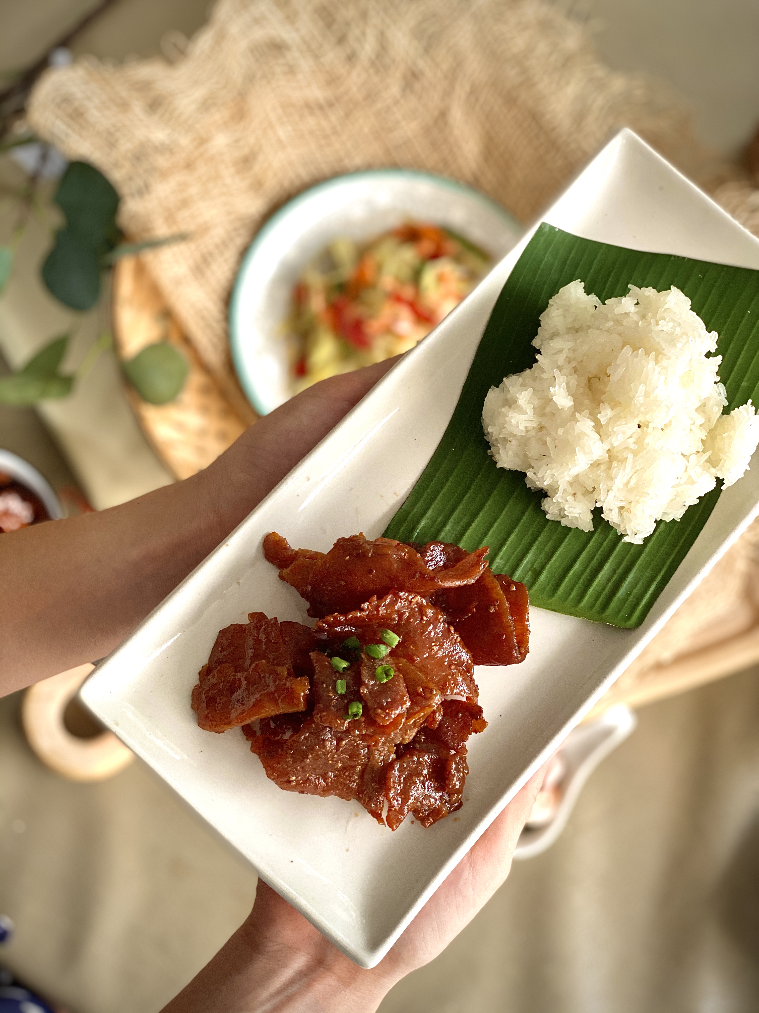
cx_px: 380
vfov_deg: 36.8
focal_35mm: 52
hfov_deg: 28.0
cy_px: 506
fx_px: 1520
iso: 80
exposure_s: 1/122
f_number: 2
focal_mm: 6
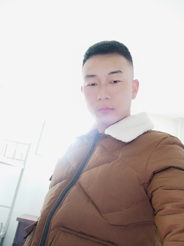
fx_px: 156
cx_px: 92
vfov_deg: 76.4
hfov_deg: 61.0
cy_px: 123
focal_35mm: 22
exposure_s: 1/20
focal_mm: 3.85
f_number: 2
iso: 1250
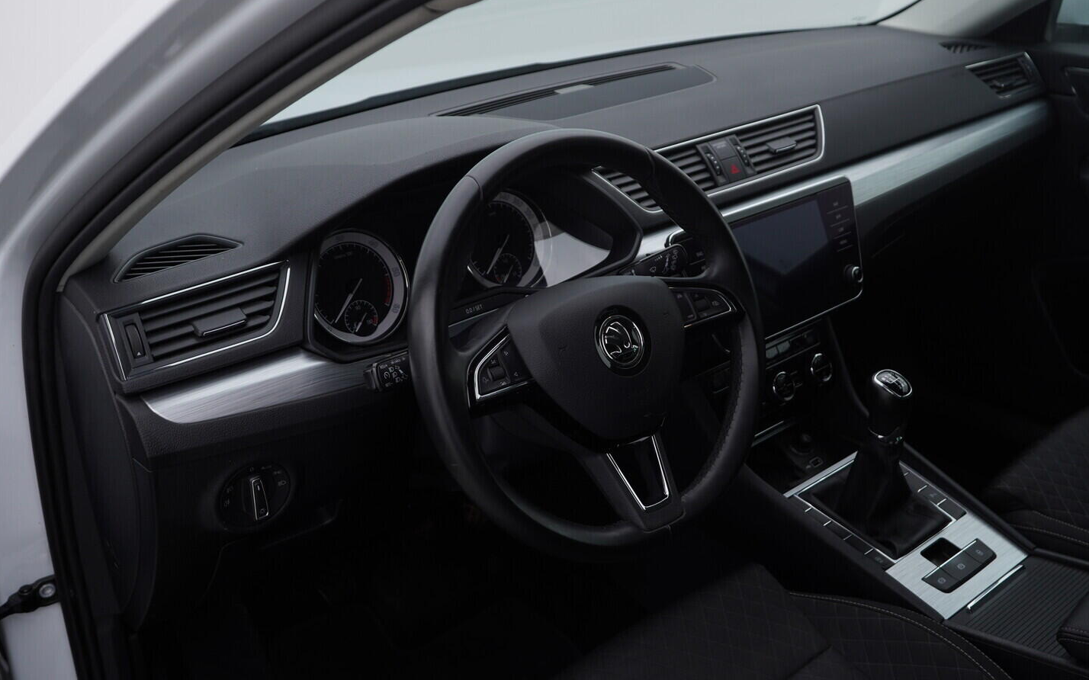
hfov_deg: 52.8
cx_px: 546
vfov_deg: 34.4
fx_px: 1098
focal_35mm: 37
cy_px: 332
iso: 125
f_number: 4
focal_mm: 24
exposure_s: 1/80
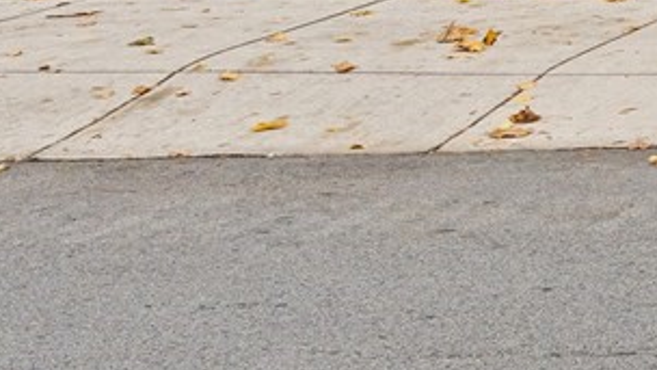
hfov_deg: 11.4
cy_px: -382
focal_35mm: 148
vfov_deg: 7.8
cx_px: 1679
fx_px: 2578
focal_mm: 21
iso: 640
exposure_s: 1/160
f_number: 8
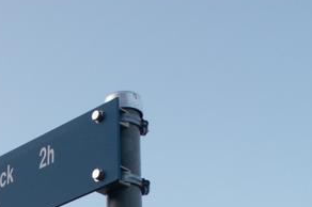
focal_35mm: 121
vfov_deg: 11.1
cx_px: 19
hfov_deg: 16.7
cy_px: 244
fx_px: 1047
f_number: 5
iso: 50
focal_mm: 8.78
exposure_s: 1/100
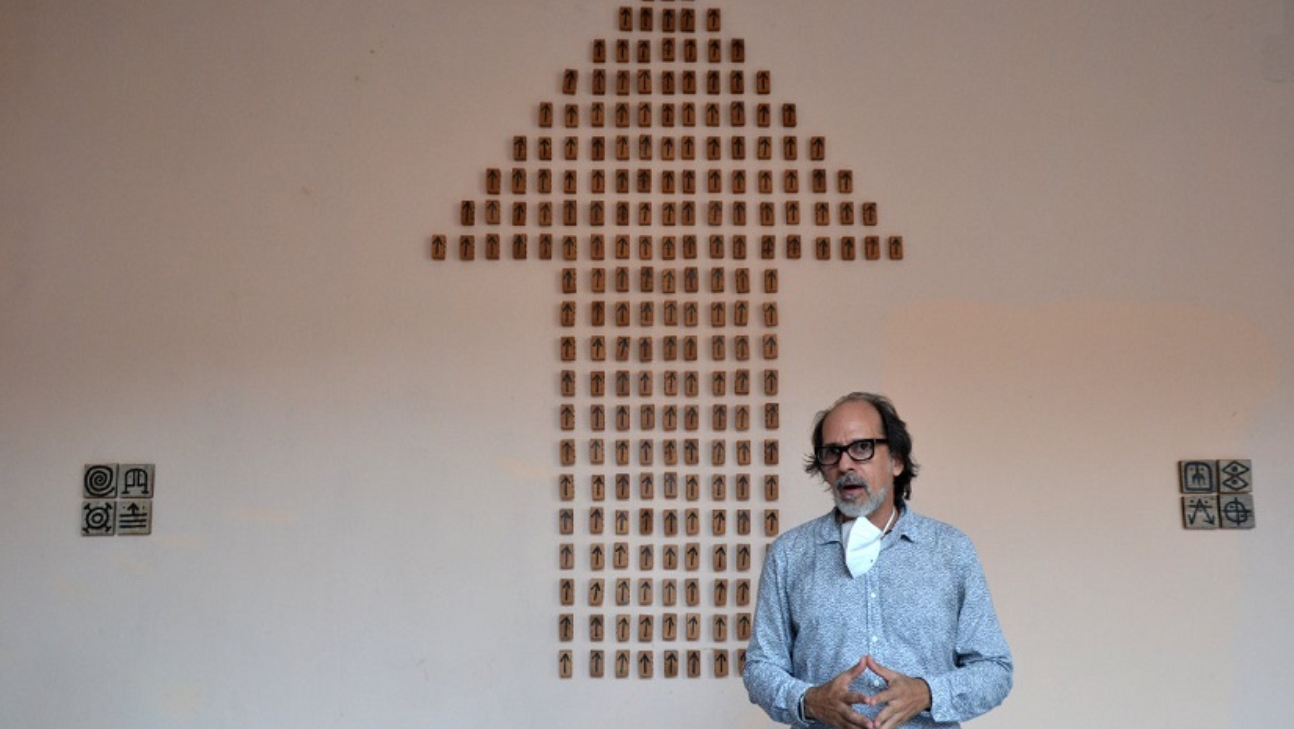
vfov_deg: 31.2
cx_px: 649
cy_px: 355
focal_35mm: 38
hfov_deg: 52.8
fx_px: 1304
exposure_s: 1/50
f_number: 3.8
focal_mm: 24
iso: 800
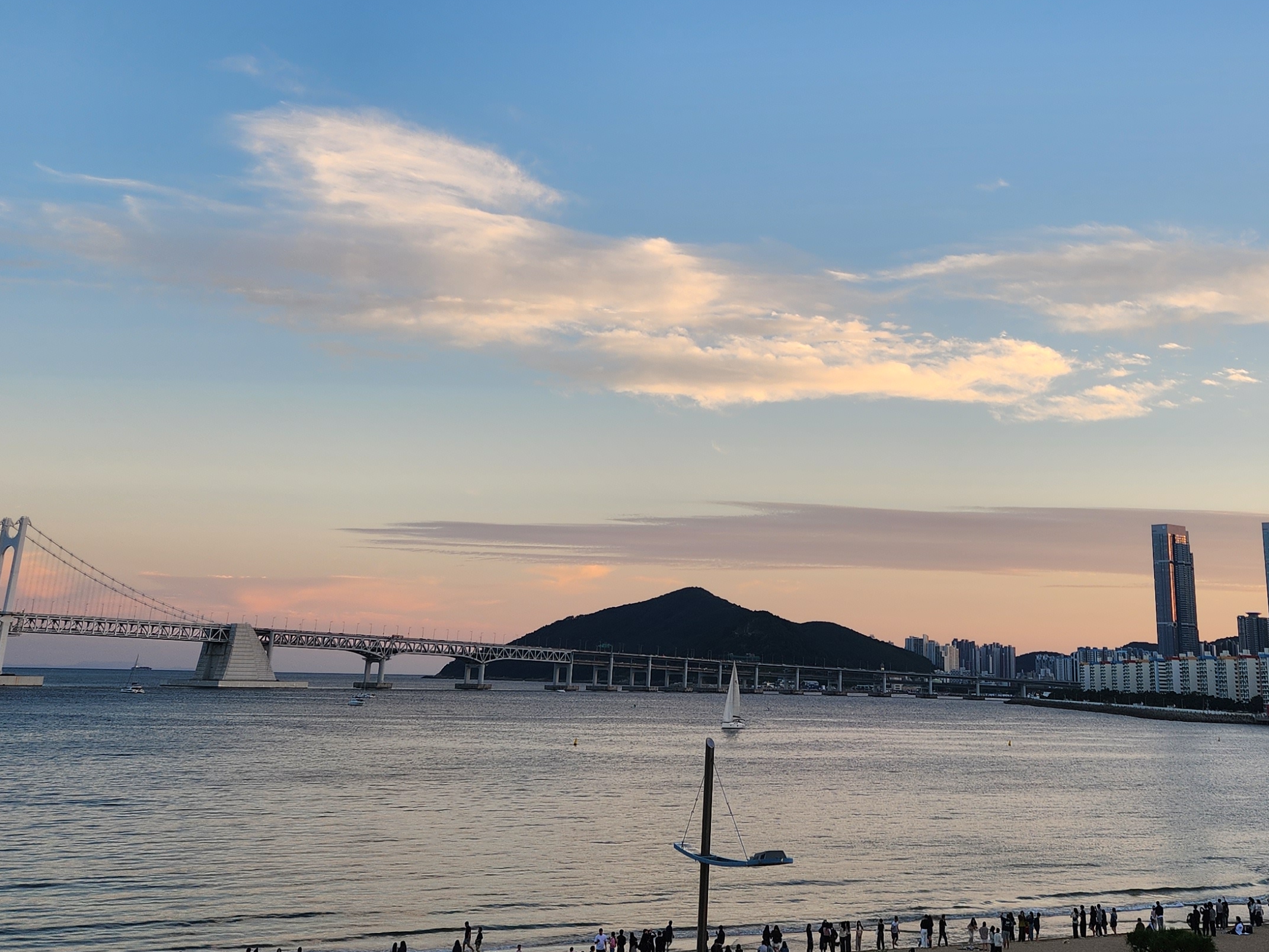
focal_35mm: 43
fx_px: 1576
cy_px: 160
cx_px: 796
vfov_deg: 32.5
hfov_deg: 43.5
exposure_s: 1/191
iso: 20
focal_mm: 5.4
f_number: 1.8
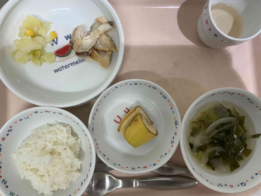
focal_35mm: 29
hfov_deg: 61.7
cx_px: 130
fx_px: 219
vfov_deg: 48.2
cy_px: 98
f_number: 1.8
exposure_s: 1/60
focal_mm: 3
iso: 40
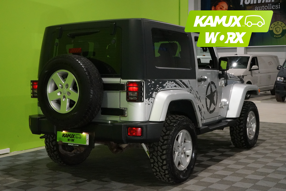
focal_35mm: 50
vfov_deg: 27.0
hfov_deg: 39.6
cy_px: 96
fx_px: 397
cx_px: 143
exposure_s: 1/25
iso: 6400
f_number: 25
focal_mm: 50
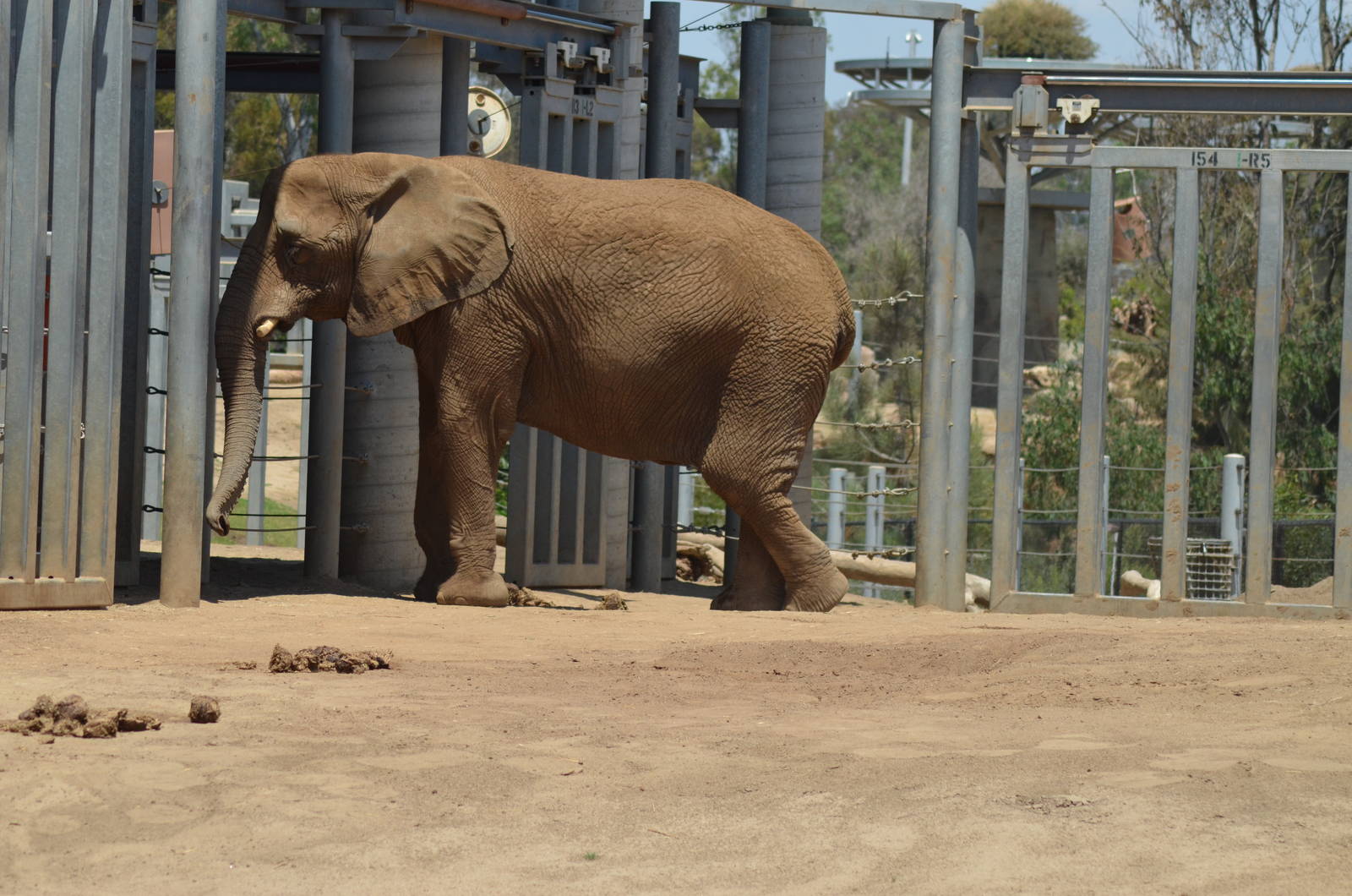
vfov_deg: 6.5
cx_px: 676
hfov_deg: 9.8
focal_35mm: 210
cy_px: 448
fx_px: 7871
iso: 400
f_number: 5.6
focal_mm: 140
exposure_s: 1/2000
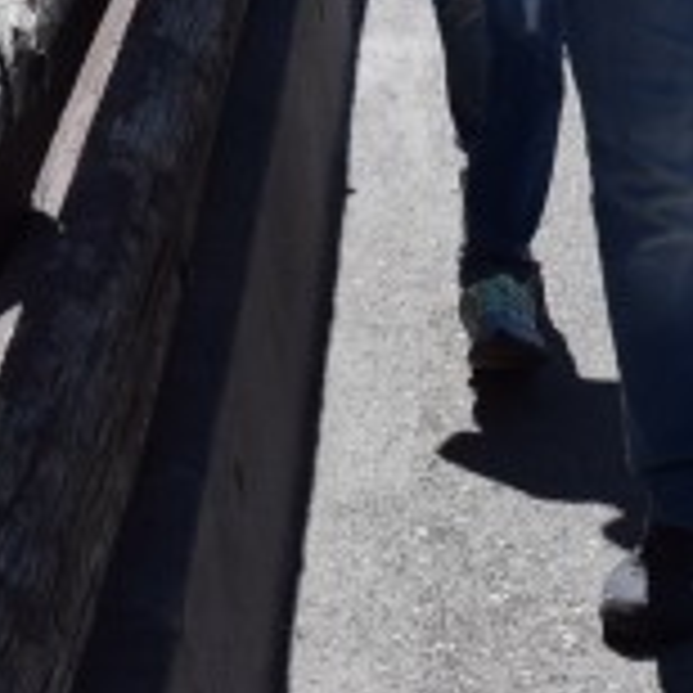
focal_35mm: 186
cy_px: -819
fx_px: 4213
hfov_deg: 9.4
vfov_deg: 8.7
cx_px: 126
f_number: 10
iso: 200
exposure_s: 1/400
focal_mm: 22
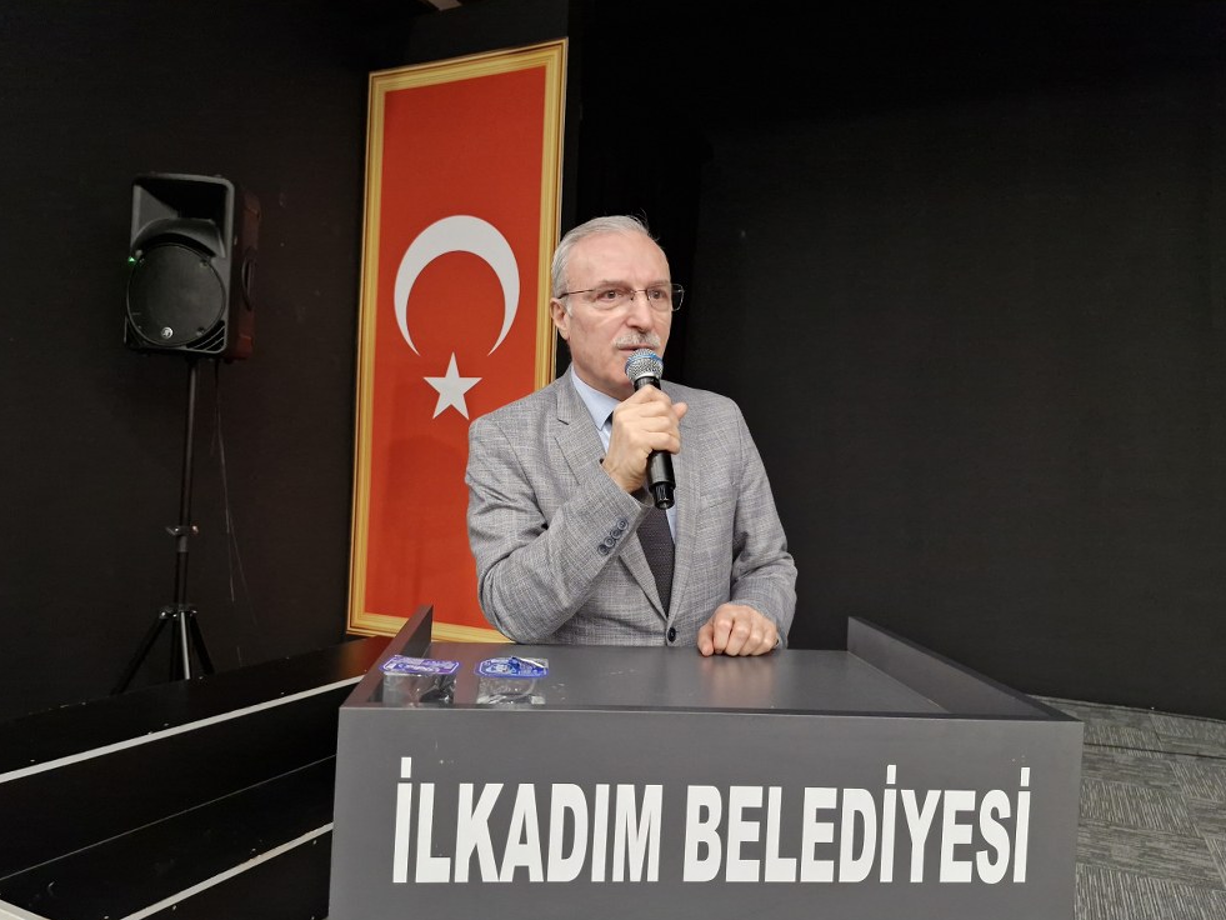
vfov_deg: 56.8
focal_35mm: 24
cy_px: 478
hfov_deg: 71.6
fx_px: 850
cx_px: 629
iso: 640
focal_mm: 5.54
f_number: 1.8
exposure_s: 1/50
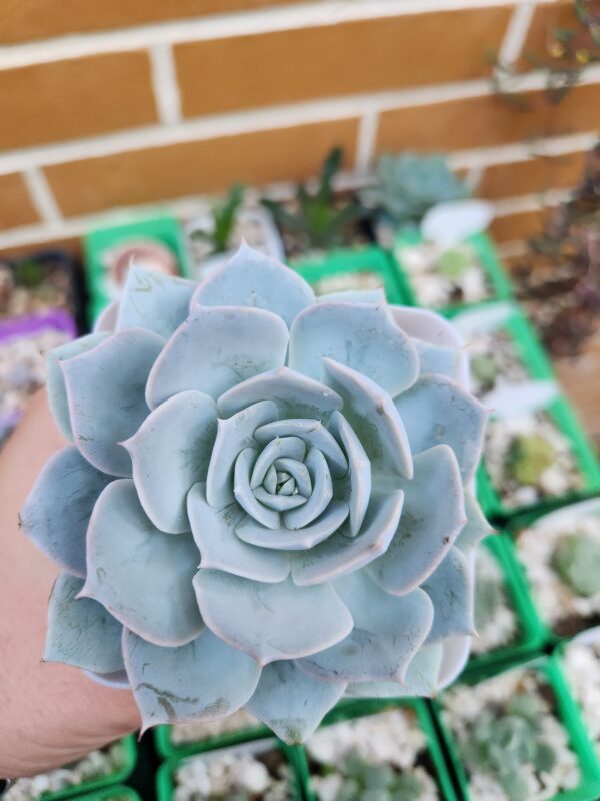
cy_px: 400
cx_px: 300
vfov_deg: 73.9
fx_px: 532
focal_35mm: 23
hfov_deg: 58.9
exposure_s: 1/120
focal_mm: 5.4
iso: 320
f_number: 1.8
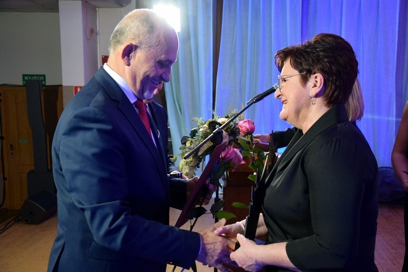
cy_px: 136
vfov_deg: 34.2
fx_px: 442
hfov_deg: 49.6
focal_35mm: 39
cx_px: 204
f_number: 4
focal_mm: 26
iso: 2000
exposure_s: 1/100
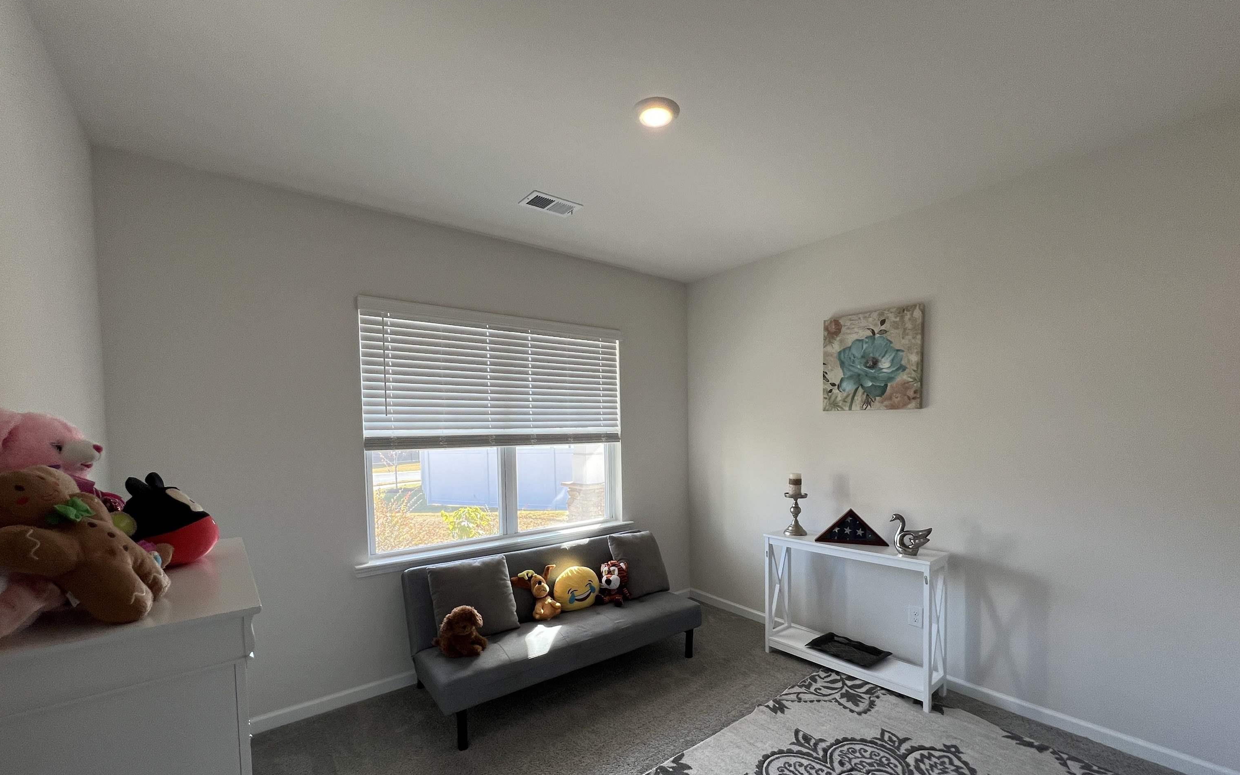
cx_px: 629
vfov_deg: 78.1
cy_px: 448
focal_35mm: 14
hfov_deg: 105.3
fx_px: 473
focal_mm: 1.57
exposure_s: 1/120
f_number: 1.8
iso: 64
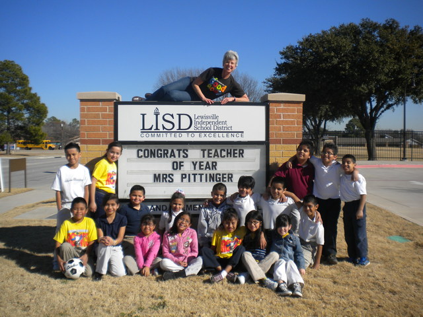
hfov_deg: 52.6
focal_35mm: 35
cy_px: 158
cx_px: 212
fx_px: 428
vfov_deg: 40.7
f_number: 4.6
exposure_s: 1/926
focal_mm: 6.3
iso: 80
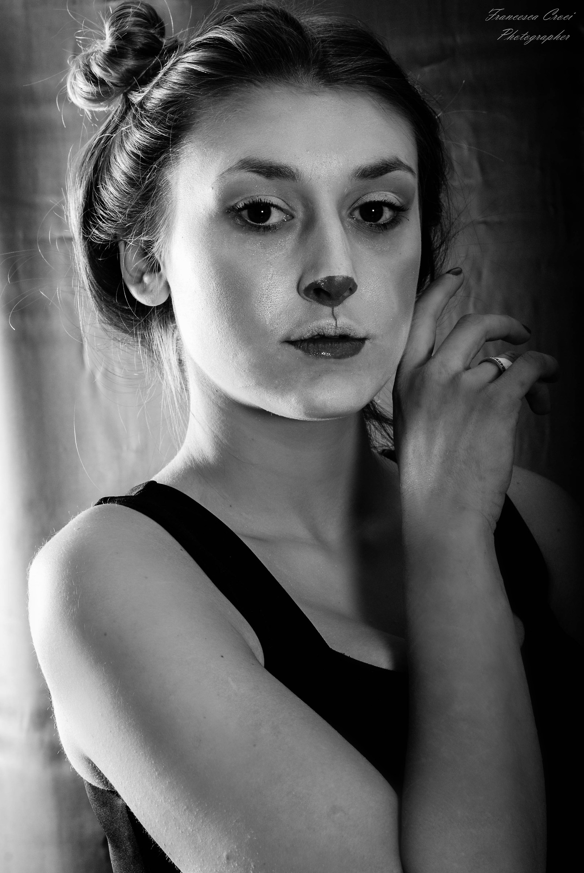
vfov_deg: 27.0
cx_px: 292
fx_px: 1820
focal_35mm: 75
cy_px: 436
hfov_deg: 18.2
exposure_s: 1/200
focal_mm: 50
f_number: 10
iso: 400
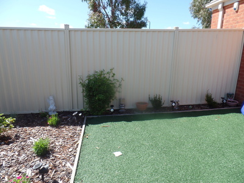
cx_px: 122
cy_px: 92
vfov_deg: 58.9
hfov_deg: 73.9
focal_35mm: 23
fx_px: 162
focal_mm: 4.1
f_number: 3.5
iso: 80
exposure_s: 1/350
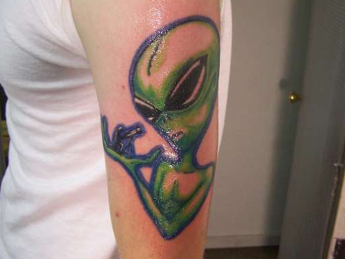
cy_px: 136
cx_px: 201
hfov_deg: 41.9
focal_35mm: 45
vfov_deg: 32.2
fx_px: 448
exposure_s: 1/20
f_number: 2.8
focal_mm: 6.3
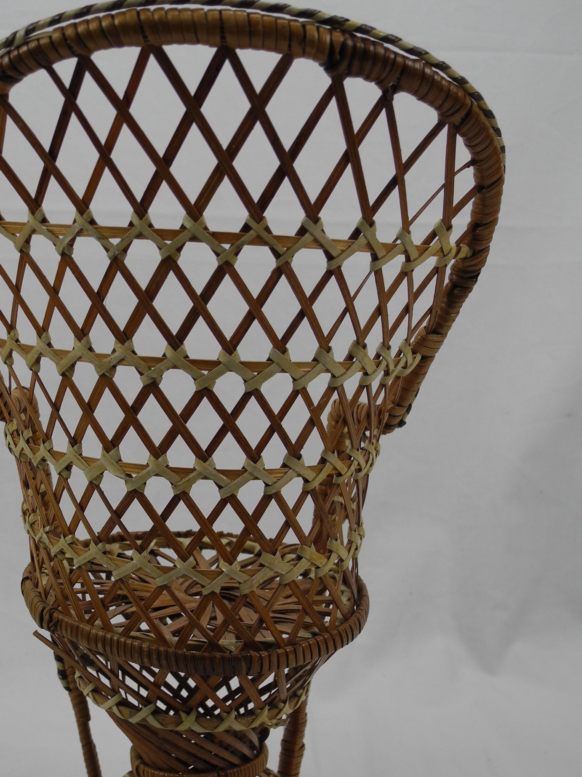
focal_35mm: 42
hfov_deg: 33.9
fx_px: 942
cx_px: 175
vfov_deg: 44.5
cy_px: 481
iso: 100
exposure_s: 1/202
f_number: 2.8
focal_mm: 6
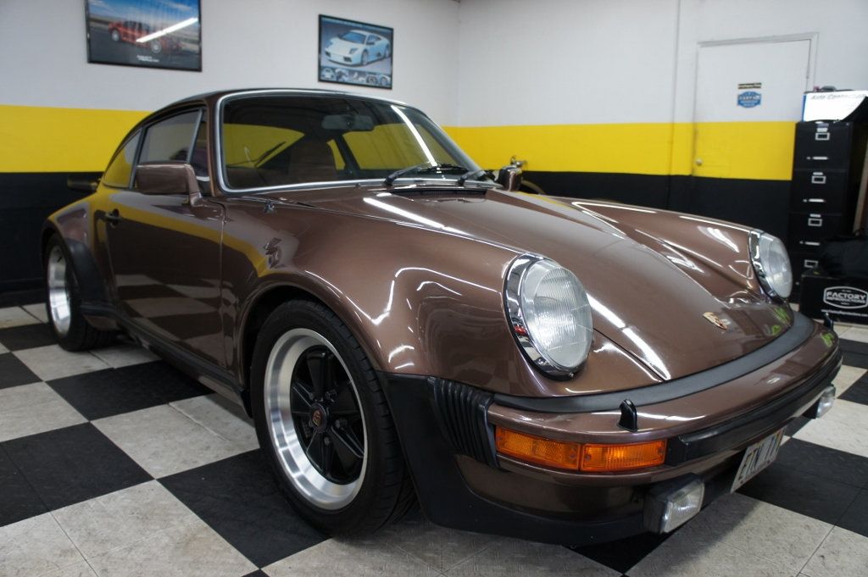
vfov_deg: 47.9
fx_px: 650
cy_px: 288
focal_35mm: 27
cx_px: 434
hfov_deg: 67.4
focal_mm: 18
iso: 200
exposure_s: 1/30
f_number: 3.5
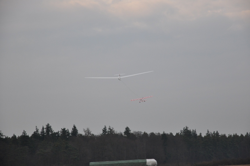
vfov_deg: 12.6
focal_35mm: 108
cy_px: 83
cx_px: 125
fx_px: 749
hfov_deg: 19.0
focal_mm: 72
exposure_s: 1/1000
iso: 720
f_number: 5.6
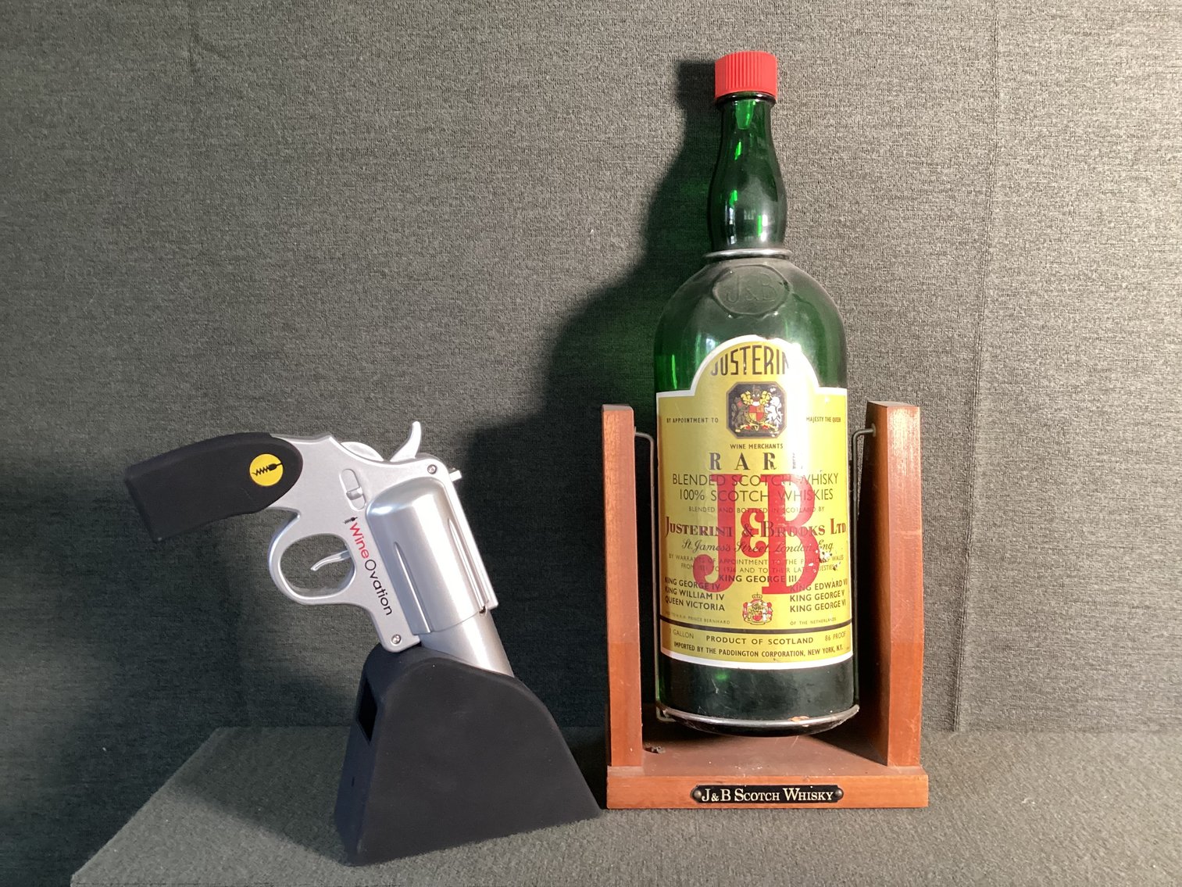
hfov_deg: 58.3
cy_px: 444
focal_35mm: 31
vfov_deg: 45.4
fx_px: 1059
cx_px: 591
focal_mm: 3.3
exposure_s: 1/33
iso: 250
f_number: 2.4
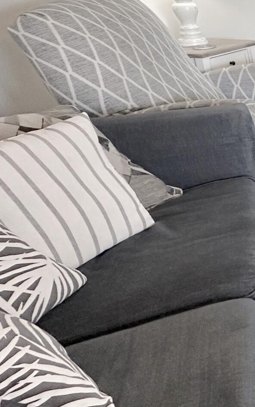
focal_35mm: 47
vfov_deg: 41.7
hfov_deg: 15.7
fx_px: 523
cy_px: 116
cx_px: 594
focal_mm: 2.22
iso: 160
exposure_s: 1/60
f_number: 2.2
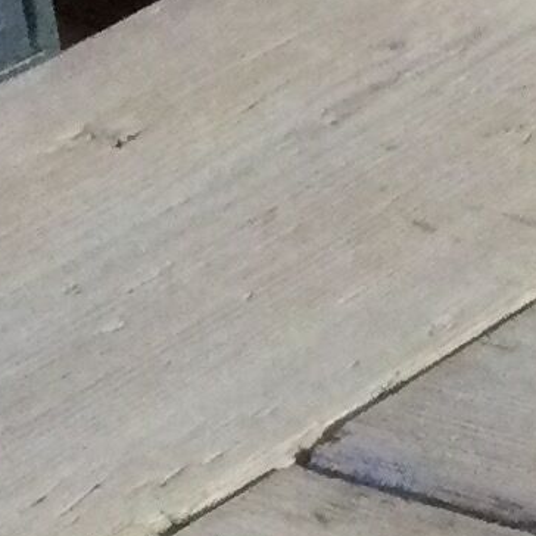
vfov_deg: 6.8
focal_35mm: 246
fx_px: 4310
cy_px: 1205
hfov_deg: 7.0
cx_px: 803
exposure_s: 1/33
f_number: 2.4
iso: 200
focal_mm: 3.3
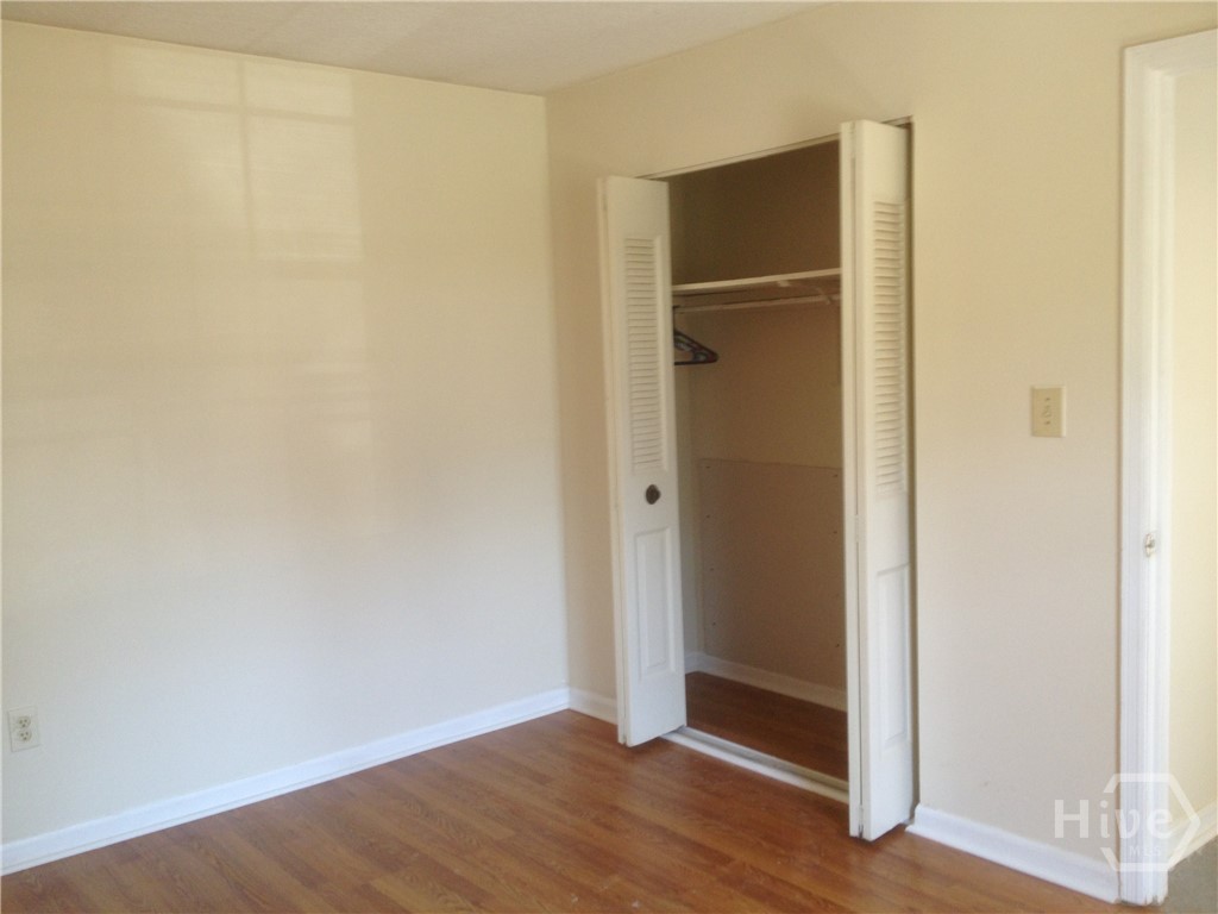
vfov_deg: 40.7
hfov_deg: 52.6
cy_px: 457
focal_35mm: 35
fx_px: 1232
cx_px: 609
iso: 64
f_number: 2.4
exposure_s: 1/20
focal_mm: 4.28
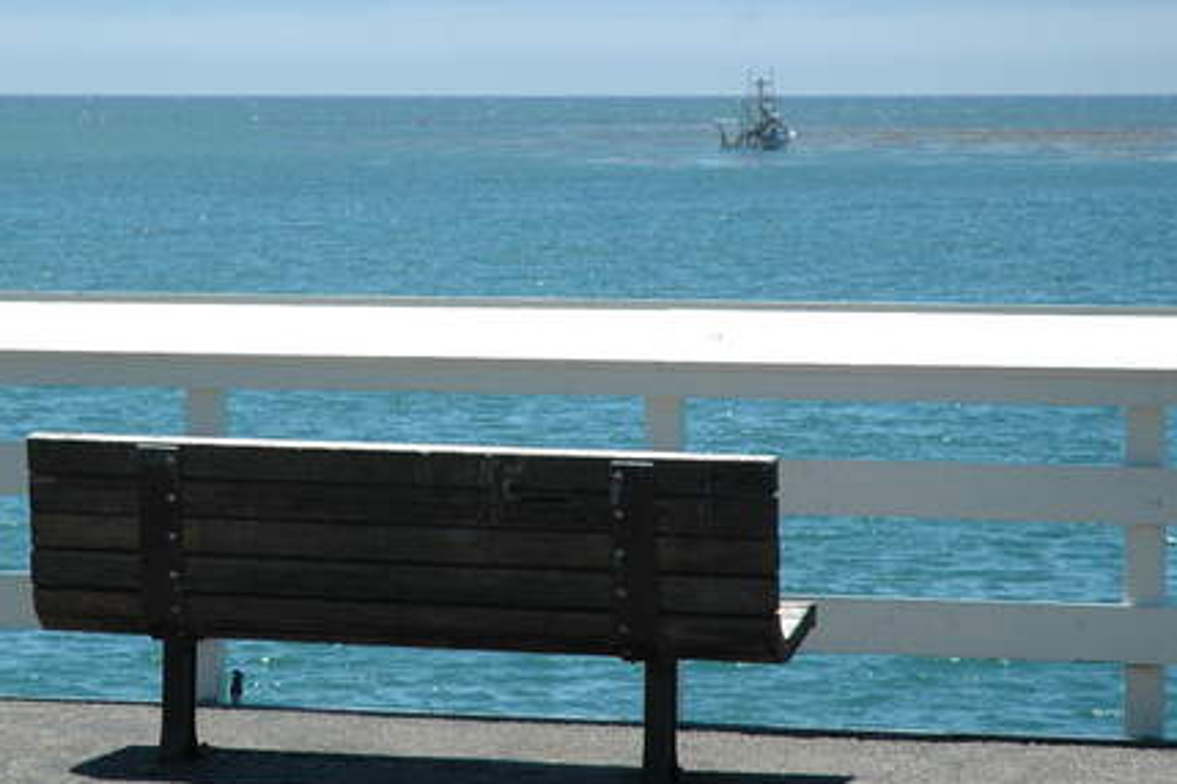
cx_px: 359
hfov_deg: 12.9
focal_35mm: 159
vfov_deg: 8.6
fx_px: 5198
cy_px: 307
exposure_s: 1/1600
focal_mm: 70
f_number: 6.3
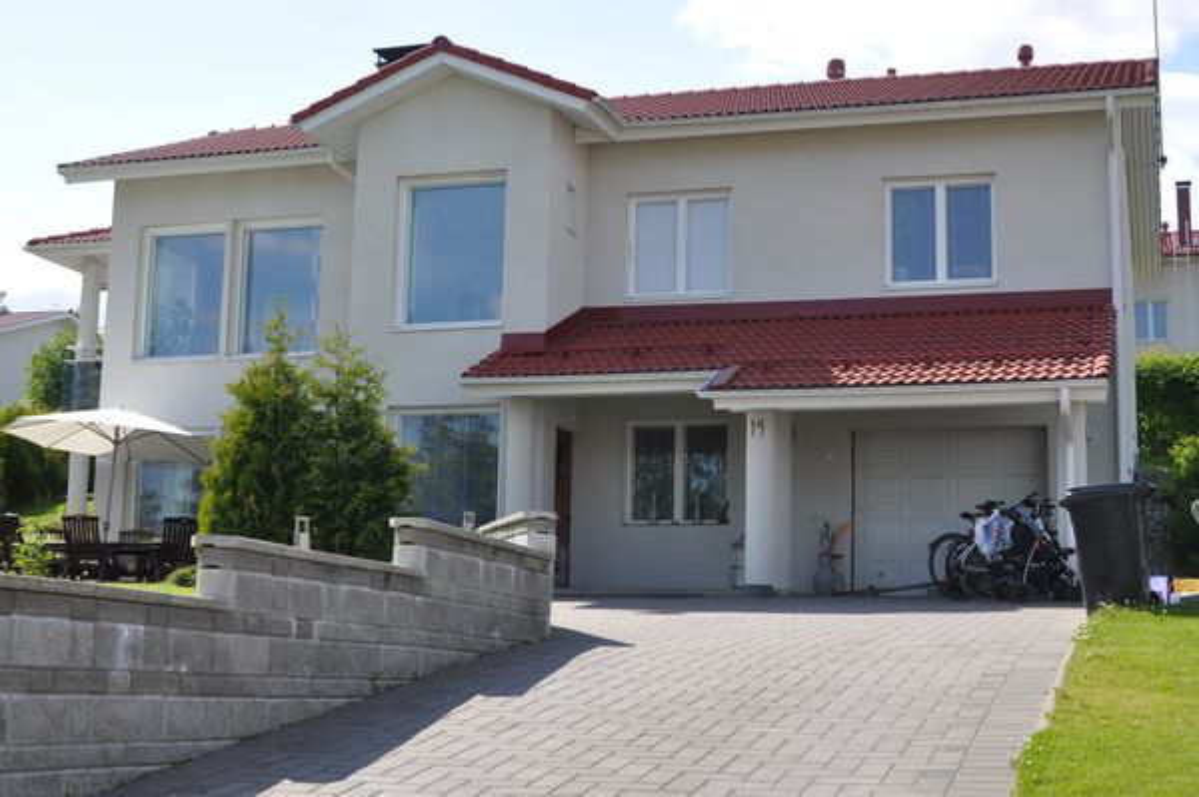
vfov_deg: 25.7
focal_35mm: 52
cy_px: 398
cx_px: 600
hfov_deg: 37.9
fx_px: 1747
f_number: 9
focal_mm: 35
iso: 200
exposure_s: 1/320
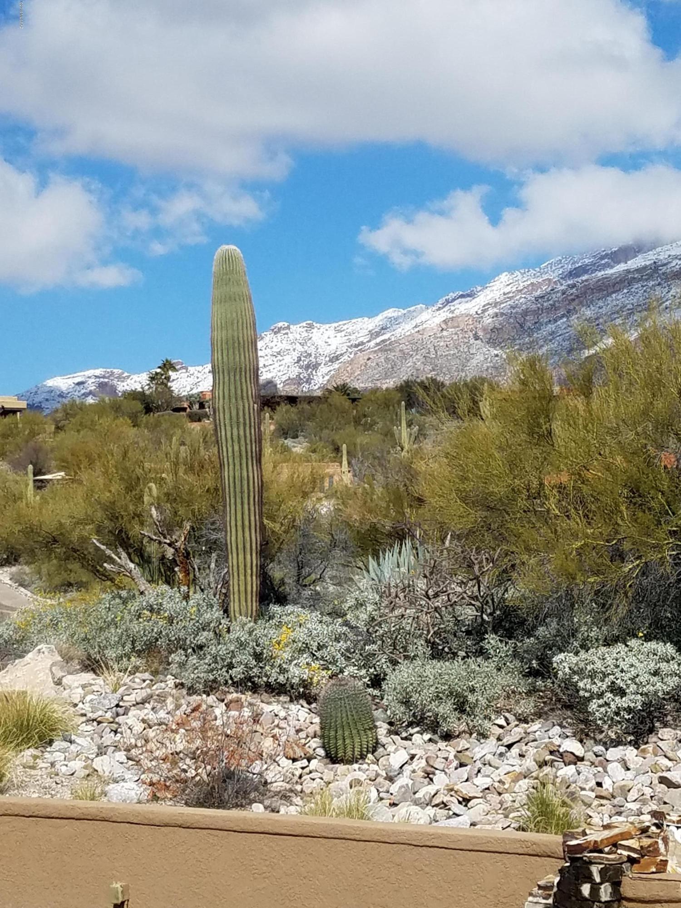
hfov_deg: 53.1
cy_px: 454
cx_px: 340
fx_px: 682
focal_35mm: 26
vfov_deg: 67.3
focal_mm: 4.2
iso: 50
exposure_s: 1/5136
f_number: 1.7
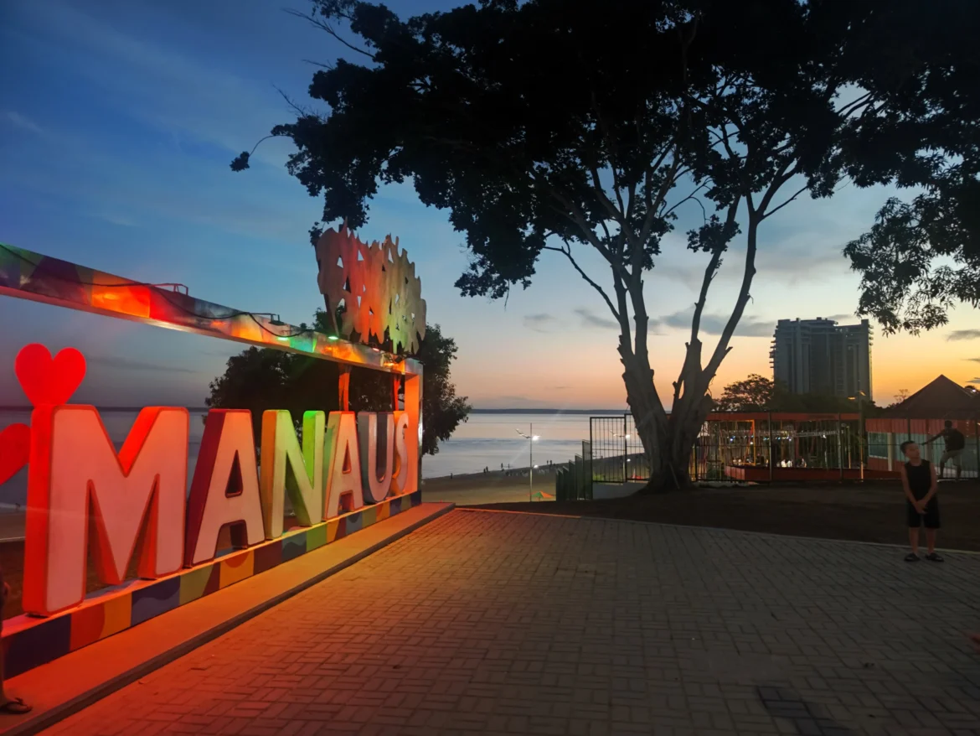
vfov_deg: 56.8
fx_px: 680
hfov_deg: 71.6
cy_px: 368
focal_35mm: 24
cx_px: 490
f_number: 1.88
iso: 301
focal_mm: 5.59
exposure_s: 1/40
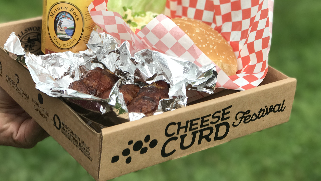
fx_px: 741
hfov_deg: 24.5
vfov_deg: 13.8
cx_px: 155
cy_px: 17
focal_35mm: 87
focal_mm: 6.6
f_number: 2.8
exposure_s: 1/120
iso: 25
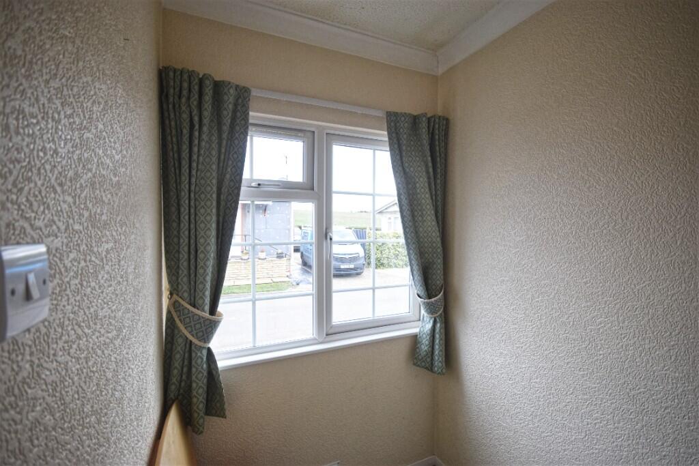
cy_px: 233
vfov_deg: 77.3
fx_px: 291
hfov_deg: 100.4
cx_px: 350
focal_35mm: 15
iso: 400
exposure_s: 1/100
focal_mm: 10
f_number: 5
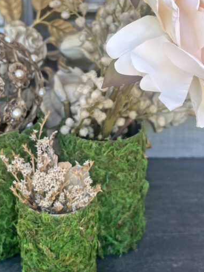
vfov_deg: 36.2
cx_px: 86
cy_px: 78
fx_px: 409
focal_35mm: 52
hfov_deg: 28.0
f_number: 1.5
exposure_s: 1/181
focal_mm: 5.7
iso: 40
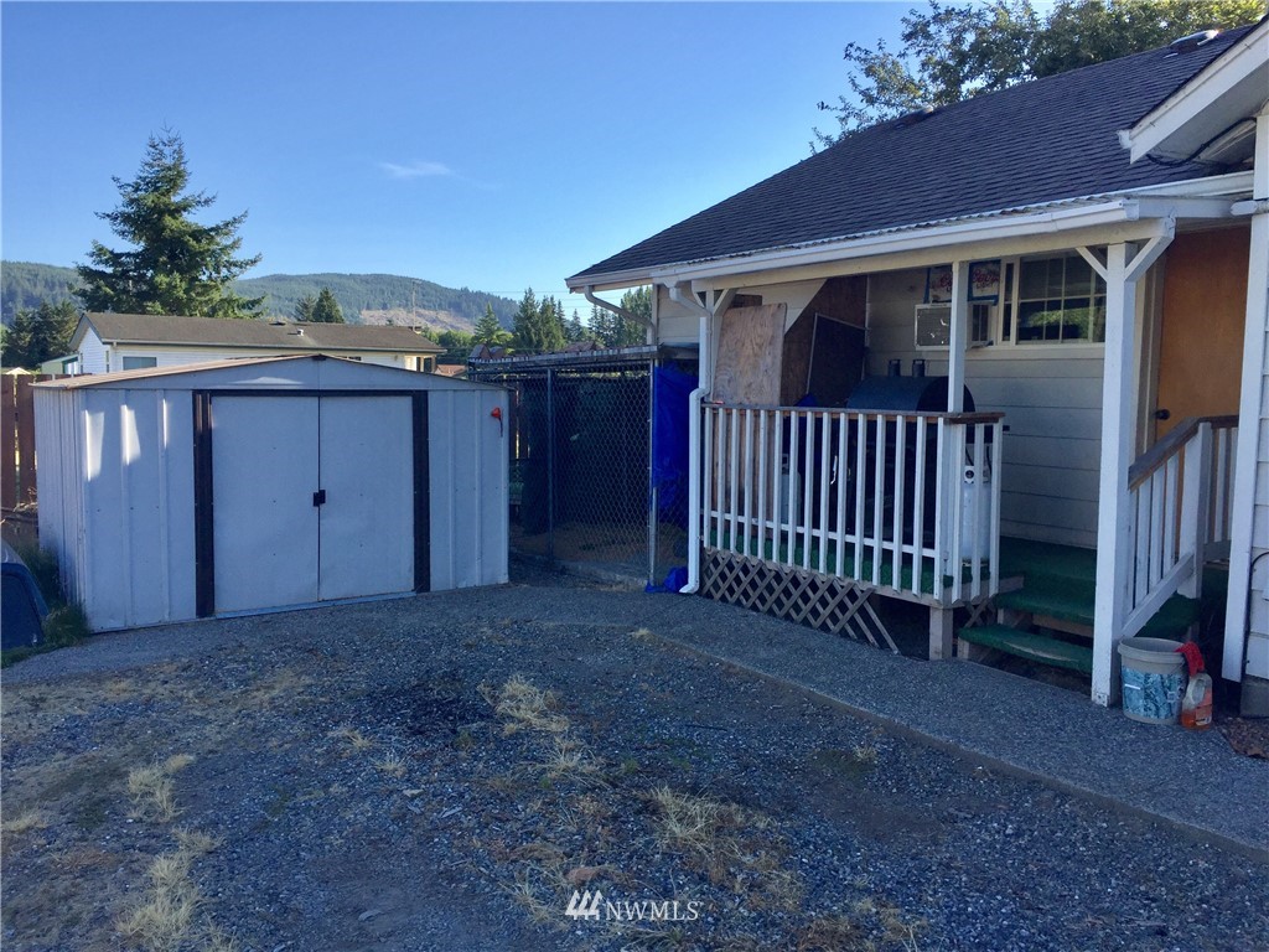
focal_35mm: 29
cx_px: 634
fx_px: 1063
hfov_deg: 61.7
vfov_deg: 48.2
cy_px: 476
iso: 32
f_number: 2.2
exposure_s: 1/879
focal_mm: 4.15
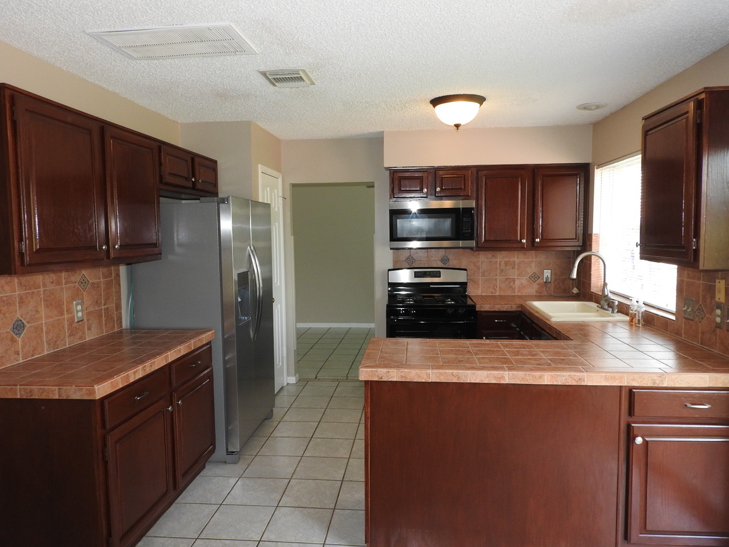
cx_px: 364
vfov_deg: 56.8
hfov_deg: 71.6
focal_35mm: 24
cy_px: 274
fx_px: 505
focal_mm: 4.3
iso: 200
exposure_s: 1/30
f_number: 4.8
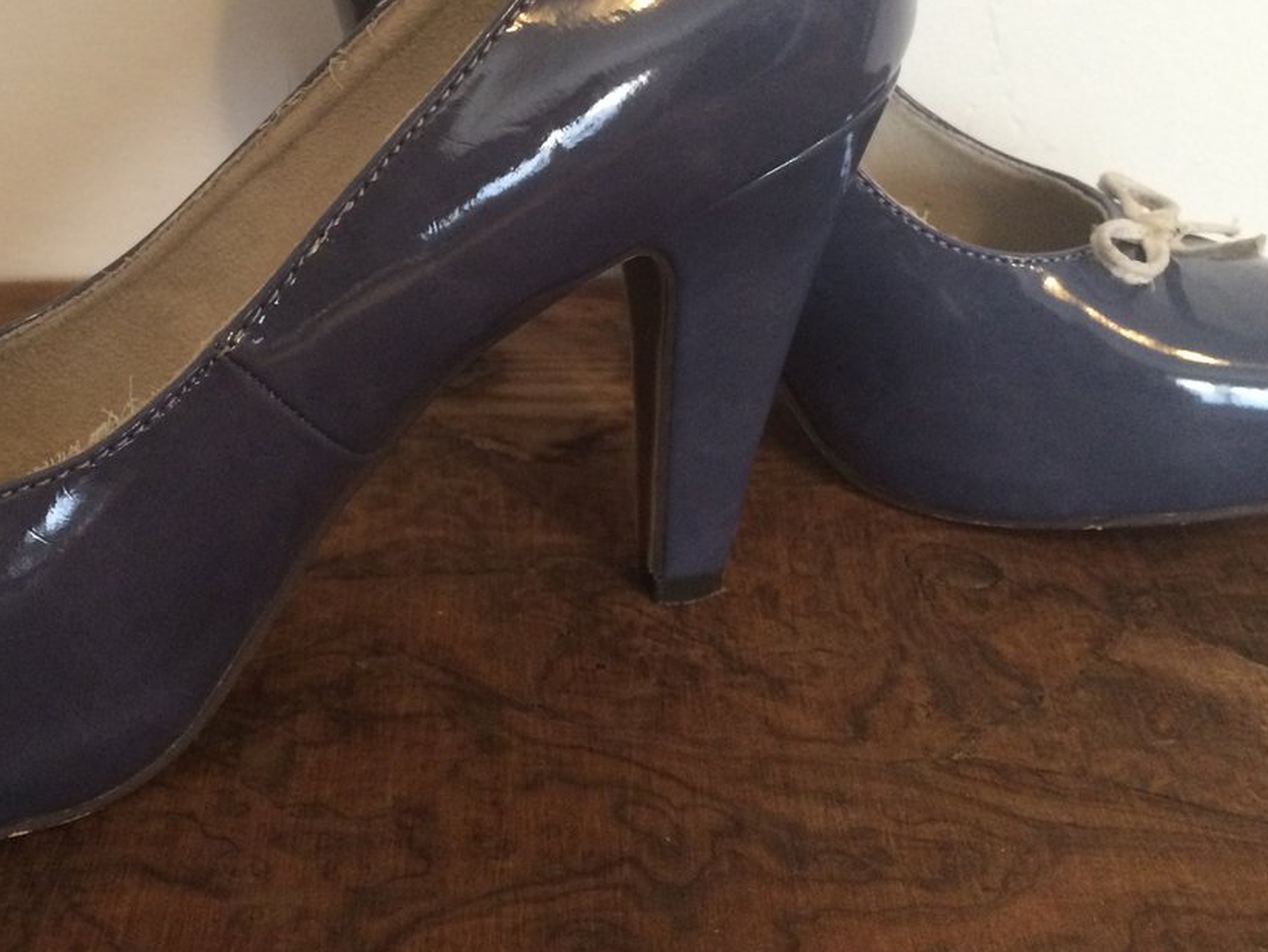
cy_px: 272
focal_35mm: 47
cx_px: 406
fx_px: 1722
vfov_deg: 30.5
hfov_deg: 39.9
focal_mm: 4.15
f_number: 2.2
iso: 320
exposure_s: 1/33
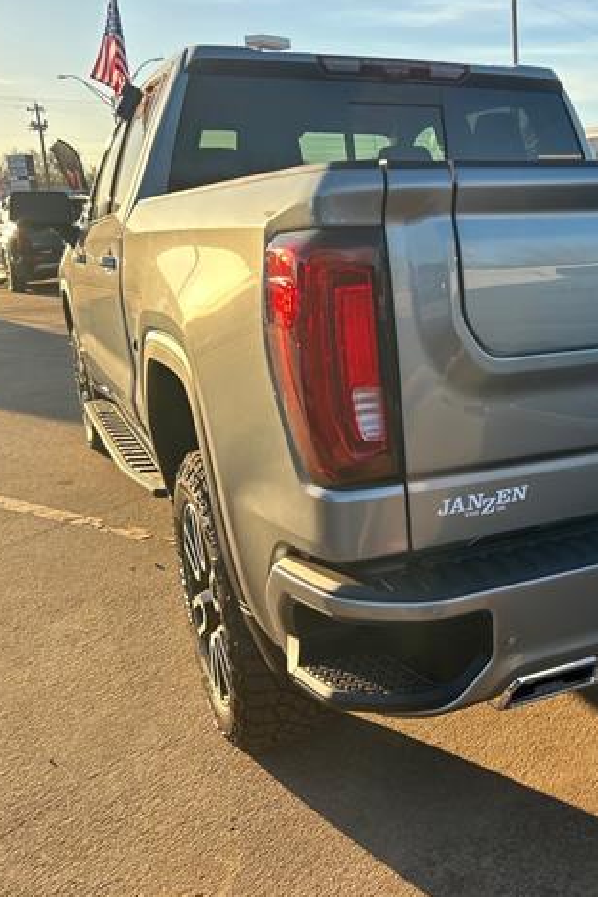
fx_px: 922
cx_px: 556
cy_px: 441
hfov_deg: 33.7
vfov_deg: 51.9
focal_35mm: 37
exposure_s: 1/1068
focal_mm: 5.7
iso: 50
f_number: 1.5
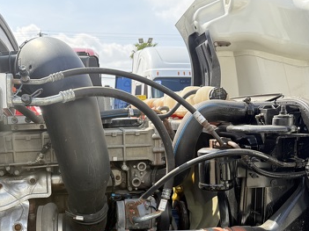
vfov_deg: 34.2
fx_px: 366
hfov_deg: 44.7
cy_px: 179
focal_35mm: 41
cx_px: 90
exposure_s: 1/1250
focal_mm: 6.76
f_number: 1.78
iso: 100
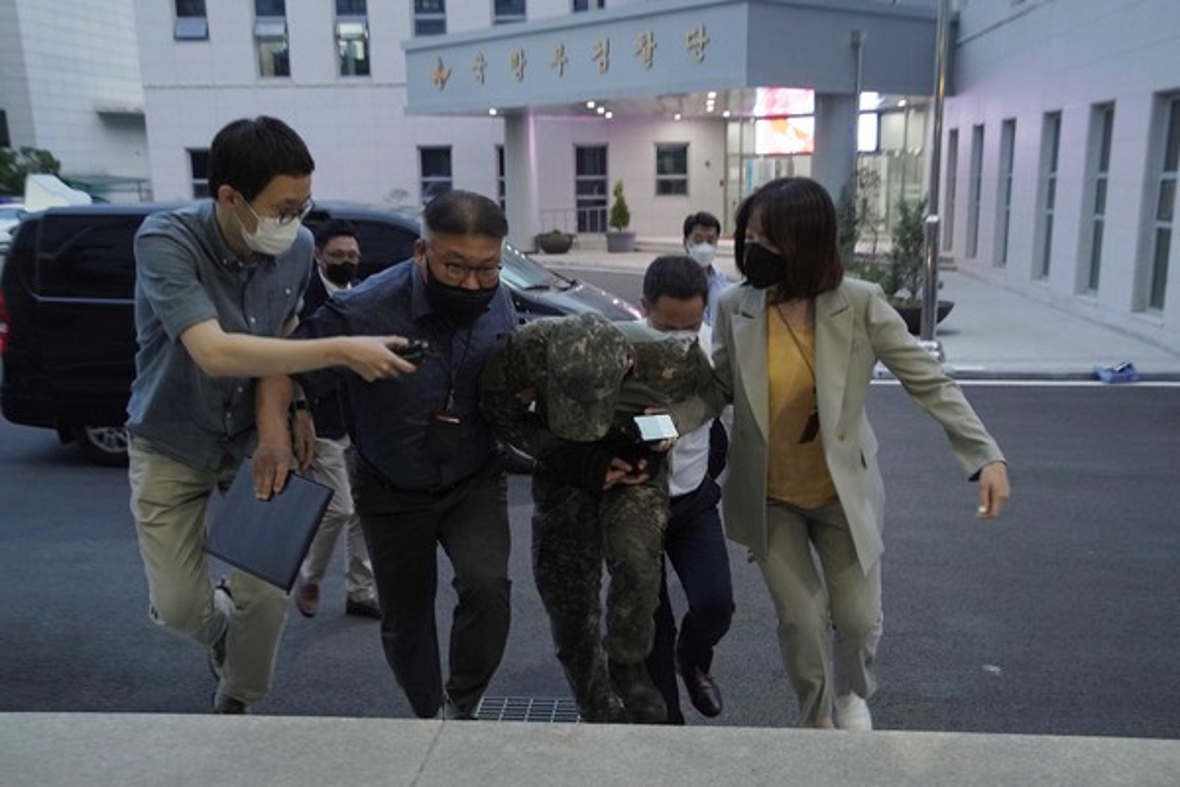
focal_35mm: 38
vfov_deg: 35.1
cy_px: 394
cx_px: 590
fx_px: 1245
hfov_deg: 50.7
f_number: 5.6
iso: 2000
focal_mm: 38
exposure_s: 1/160
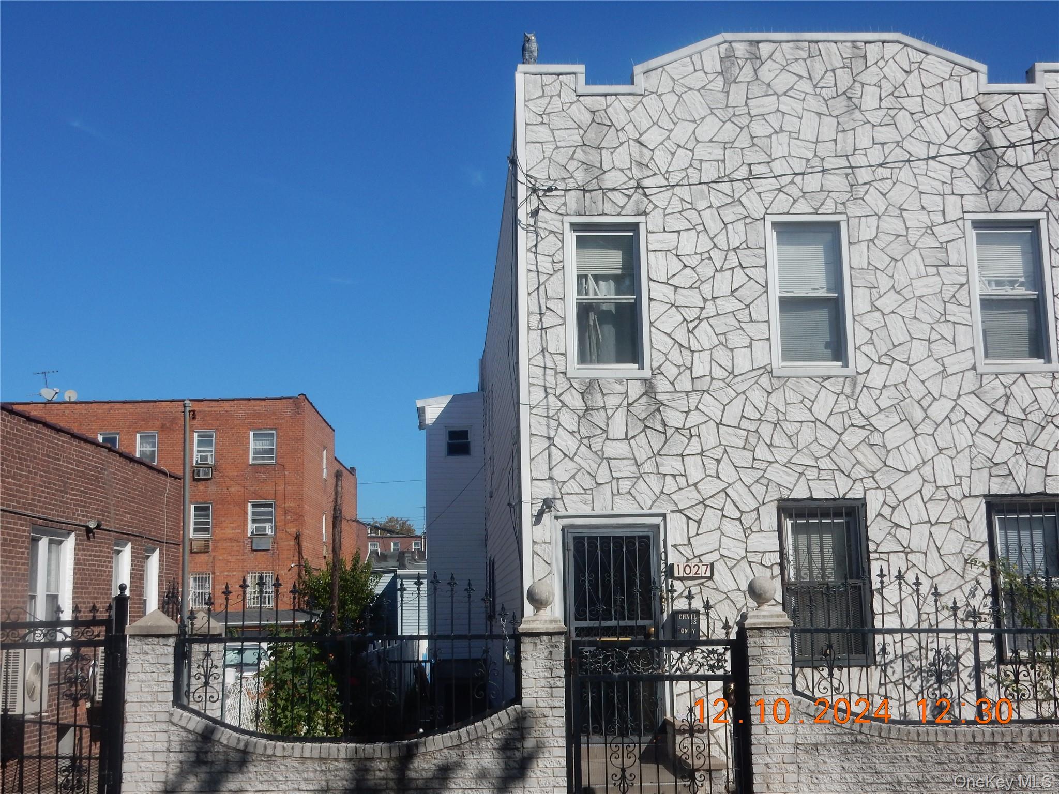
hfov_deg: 43.9
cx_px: 530
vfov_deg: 33.6
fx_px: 1315
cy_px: 397
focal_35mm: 43
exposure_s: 1/1600
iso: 125
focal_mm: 7.6
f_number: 4.2
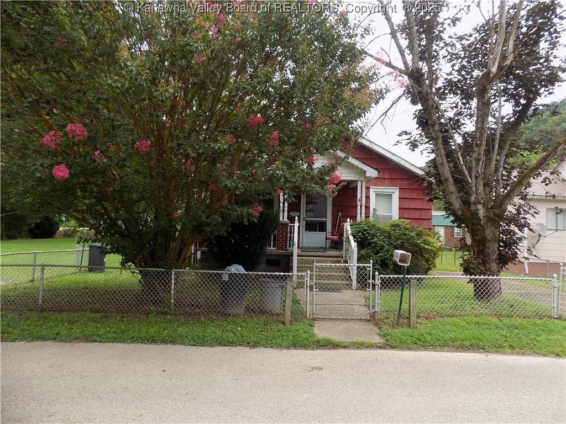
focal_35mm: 23
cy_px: 212
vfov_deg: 58.9
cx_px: 283
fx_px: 376
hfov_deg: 73.9
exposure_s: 1/200
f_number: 3.1
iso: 80
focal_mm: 4
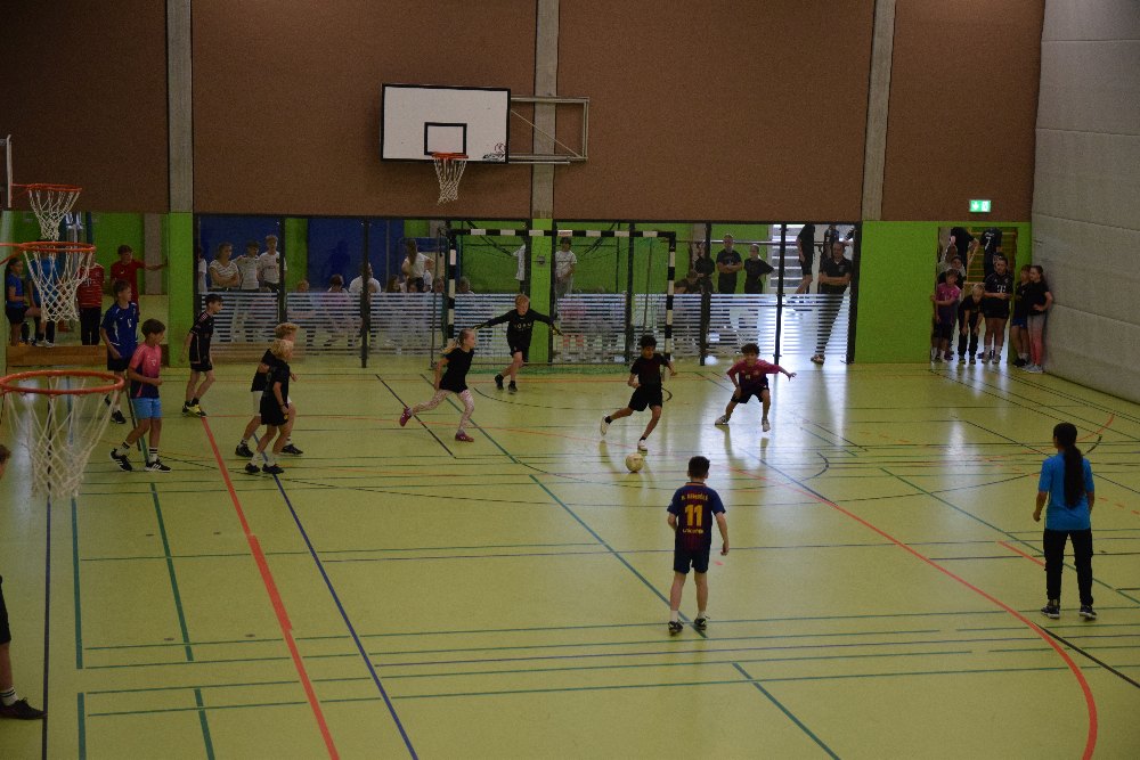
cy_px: 380
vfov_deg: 22.6
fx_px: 1900
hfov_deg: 33.4
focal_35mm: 60
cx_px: 570
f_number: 3.5
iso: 2200
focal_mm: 40
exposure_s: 1/500
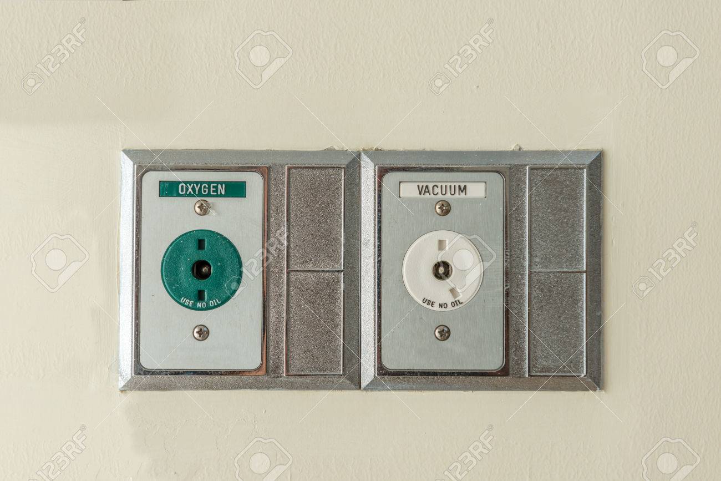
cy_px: 240
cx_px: 360
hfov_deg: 41.1
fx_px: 961
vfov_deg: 28.1
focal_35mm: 48
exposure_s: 1/100
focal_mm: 48
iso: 200
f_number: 5
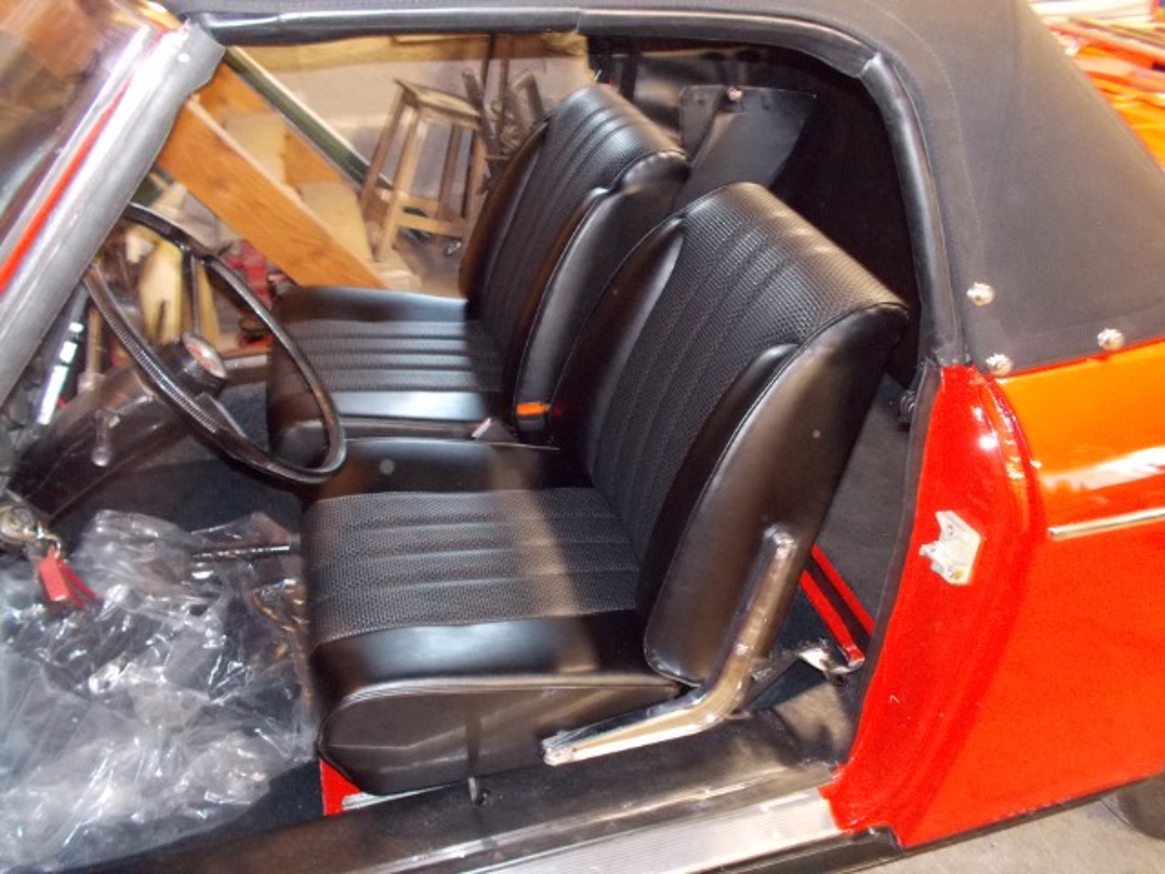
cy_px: 437
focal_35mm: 29
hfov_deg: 61.7
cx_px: 582
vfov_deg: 48.2
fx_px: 976
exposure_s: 1/5
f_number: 3.3
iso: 400
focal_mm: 4.1
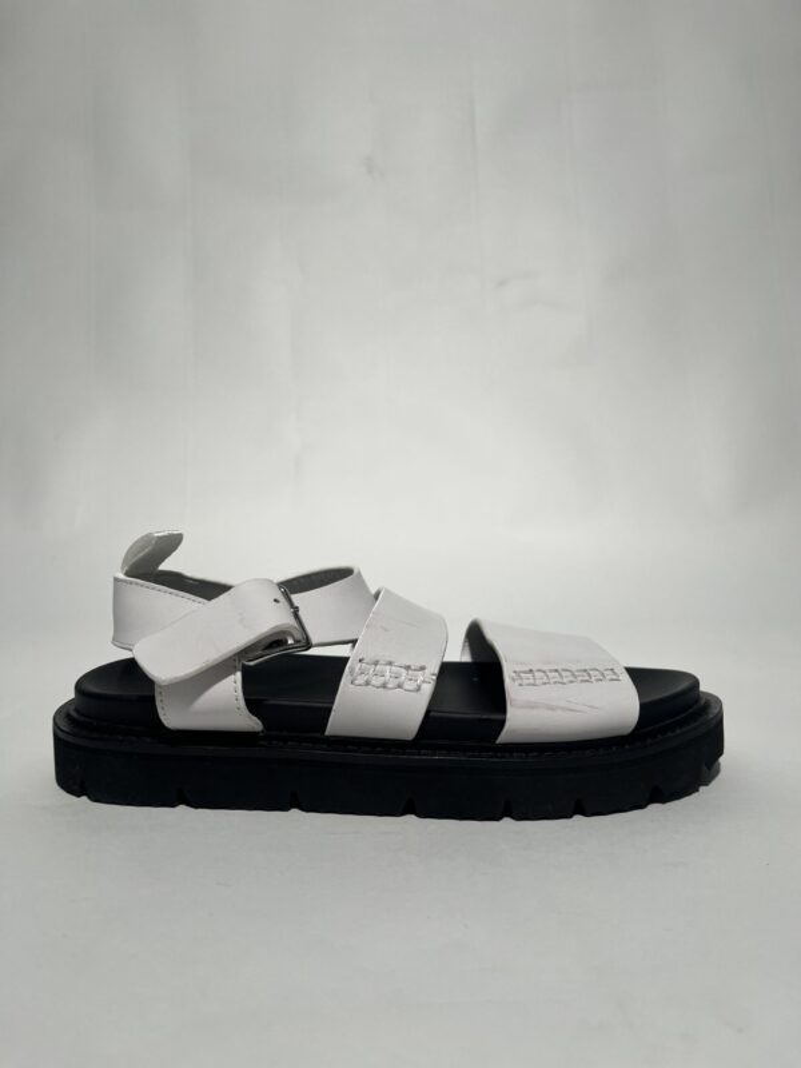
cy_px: 534
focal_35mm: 26
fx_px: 802
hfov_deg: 53.1
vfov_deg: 67.3
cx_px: 400
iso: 50
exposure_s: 1/631
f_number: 1.6
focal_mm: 5.1
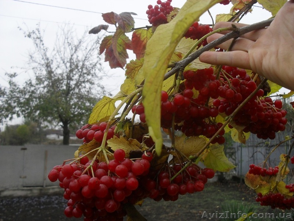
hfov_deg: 52.6
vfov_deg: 40.7
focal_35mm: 35
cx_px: 147
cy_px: 110
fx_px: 297
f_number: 3.2
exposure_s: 1/125
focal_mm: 6.3
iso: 100
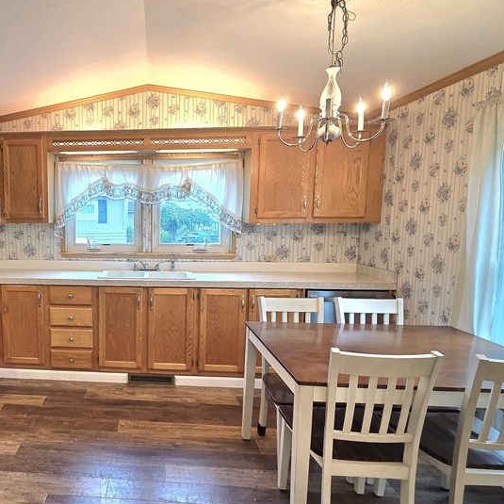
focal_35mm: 22
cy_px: 252
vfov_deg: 69.6
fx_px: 362
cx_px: 114
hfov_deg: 64.6
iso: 160
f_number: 2.2
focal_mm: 2.2
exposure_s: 1/60.2
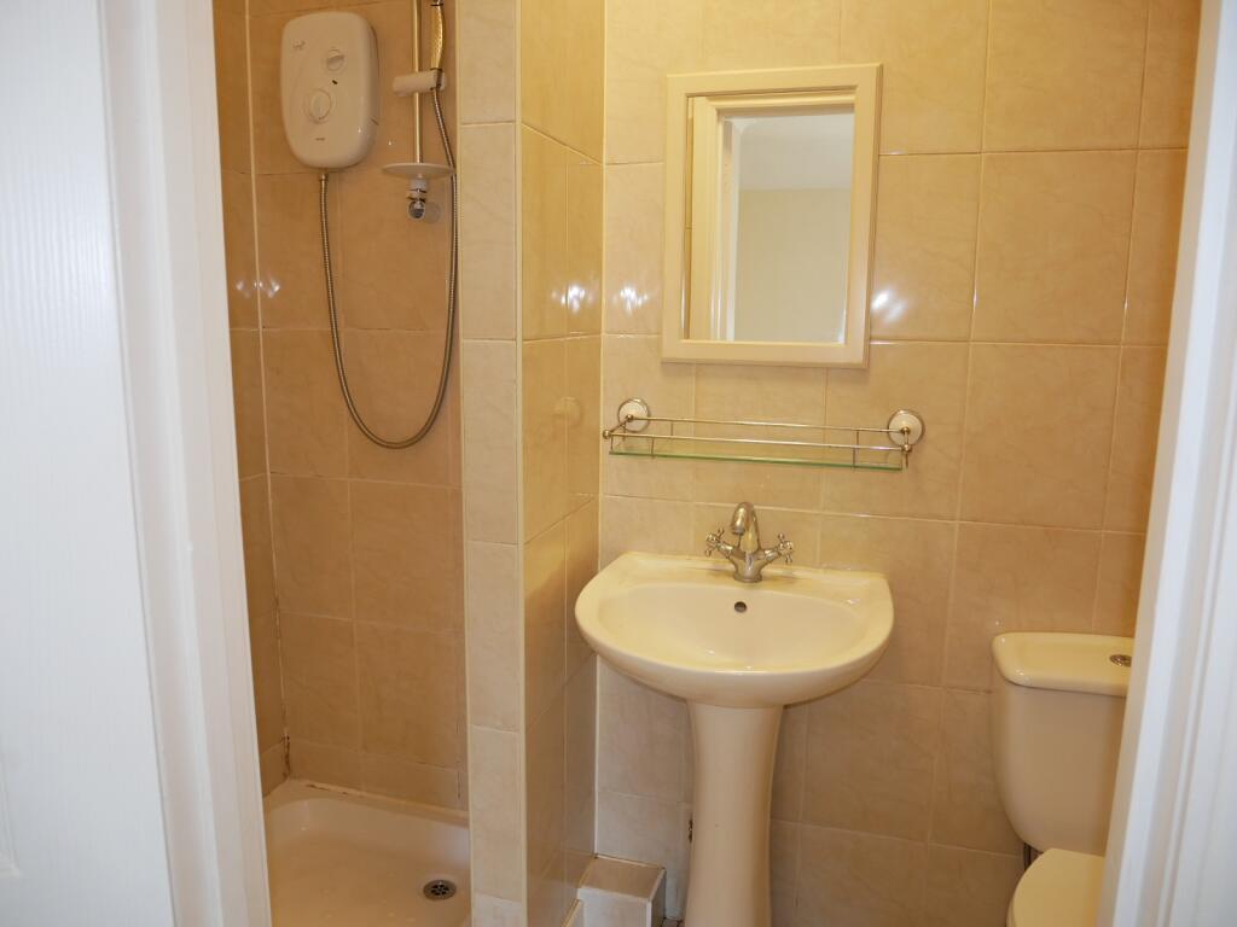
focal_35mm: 24
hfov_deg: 71.6
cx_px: 618
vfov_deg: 56.8
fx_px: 858
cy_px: 464
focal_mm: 12
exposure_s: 1/50
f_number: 3.5
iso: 400
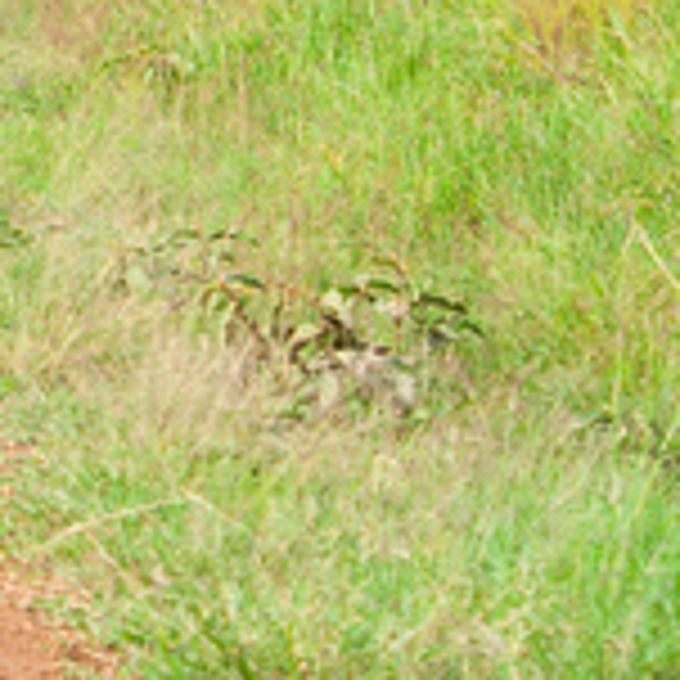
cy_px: -369
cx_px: -759
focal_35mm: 531
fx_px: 11801
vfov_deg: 3.3
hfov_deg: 3.3
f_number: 9
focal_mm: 130
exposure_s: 1/500
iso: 320
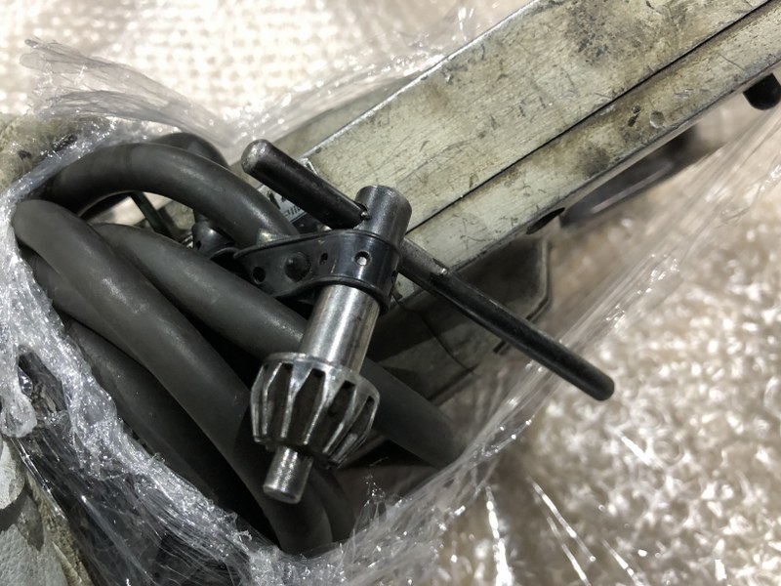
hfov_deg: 63.4
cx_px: 390
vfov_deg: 49.7
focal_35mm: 28
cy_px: 293
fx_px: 632
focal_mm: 4
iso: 80
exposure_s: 1/15
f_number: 1.8
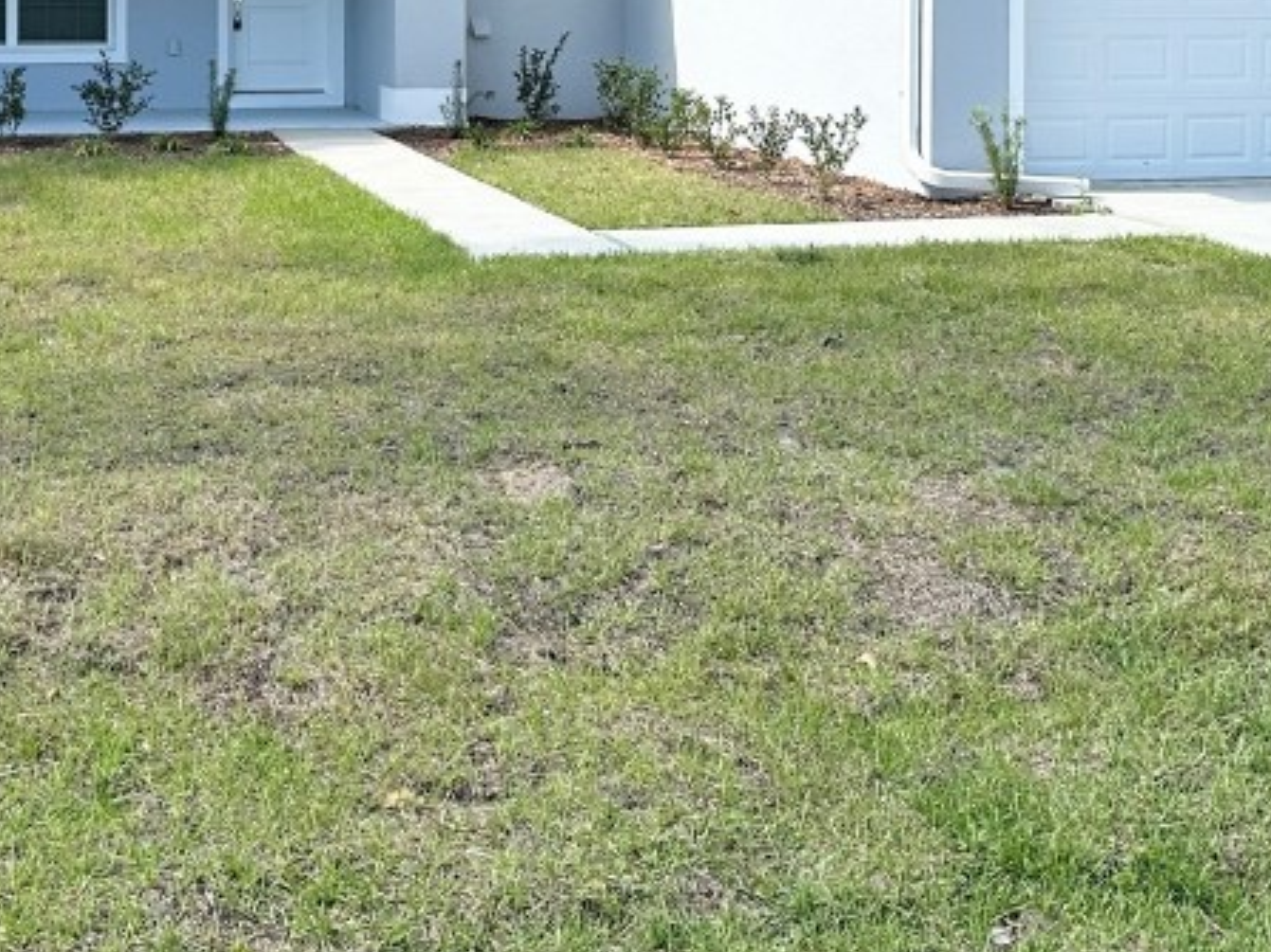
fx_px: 2019
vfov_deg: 25.1
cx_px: 438
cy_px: -23
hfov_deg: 34.7
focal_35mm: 55
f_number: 1.78
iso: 80
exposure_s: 1/3247
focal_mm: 6.86
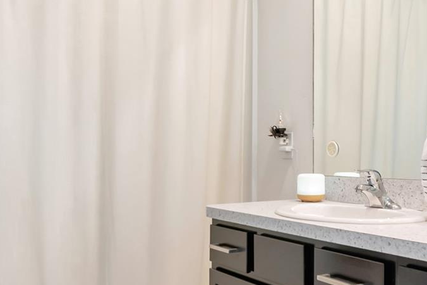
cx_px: 239
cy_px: 164
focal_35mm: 46
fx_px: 548
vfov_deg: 29.1
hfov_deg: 42.5
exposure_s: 1/20
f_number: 7.1
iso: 640
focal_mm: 13
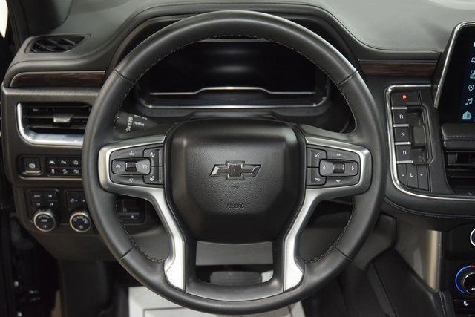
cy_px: 158
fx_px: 614
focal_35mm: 46
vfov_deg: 29.0
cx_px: 238
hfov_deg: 42.3
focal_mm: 31
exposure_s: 1/50
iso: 2500
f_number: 4
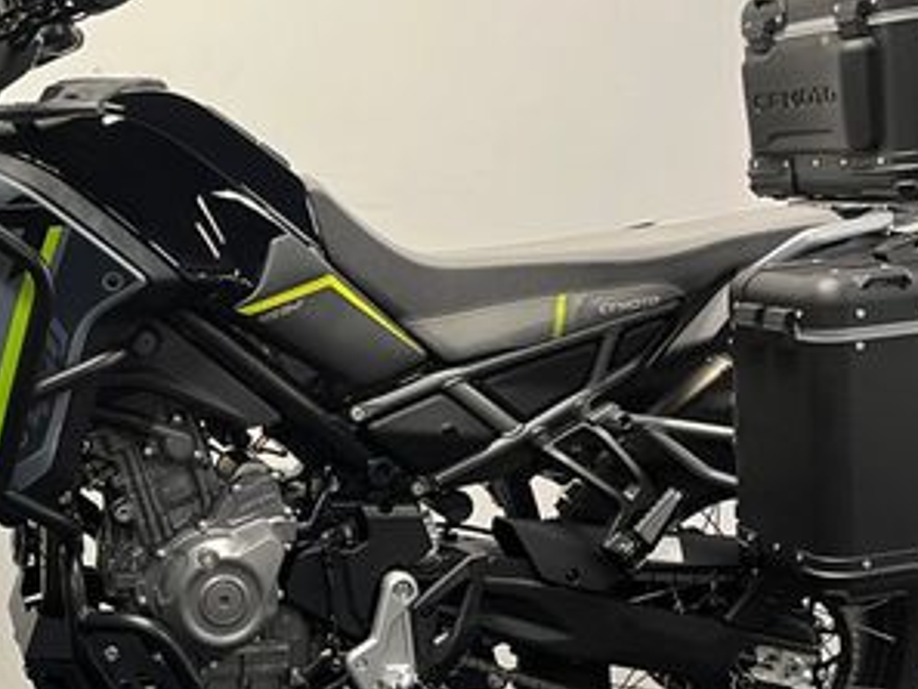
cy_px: 368
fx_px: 1486
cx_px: 219
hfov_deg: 33.6
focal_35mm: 56
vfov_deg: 26.1
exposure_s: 1/50
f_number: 1.6
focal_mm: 5.1
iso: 100
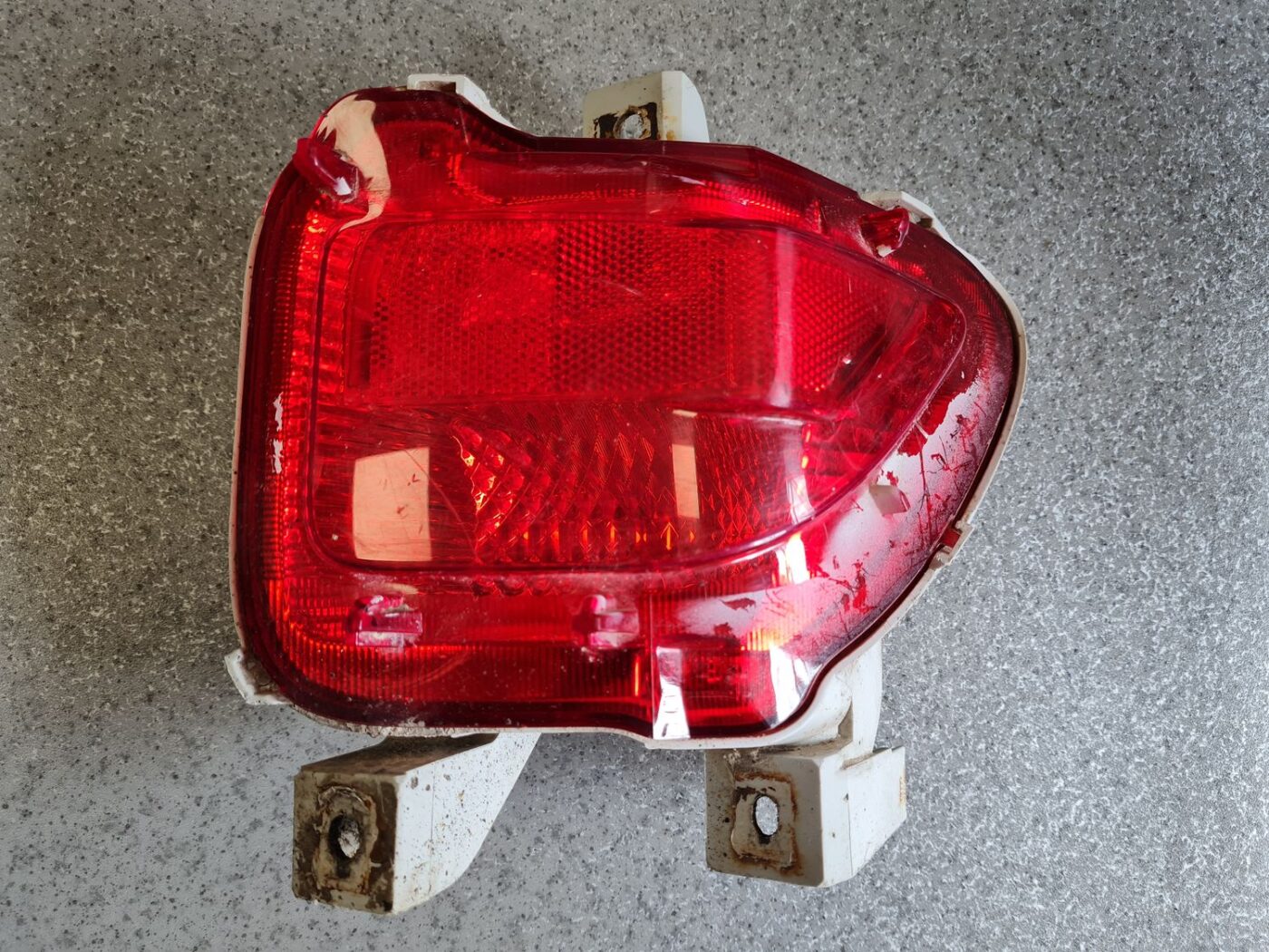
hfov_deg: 67.3
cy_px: 476
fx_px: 953
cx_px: 634
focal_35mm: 26
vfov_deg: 53.1
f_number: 1.8
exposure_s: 1/100
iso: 64
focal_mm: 5.4
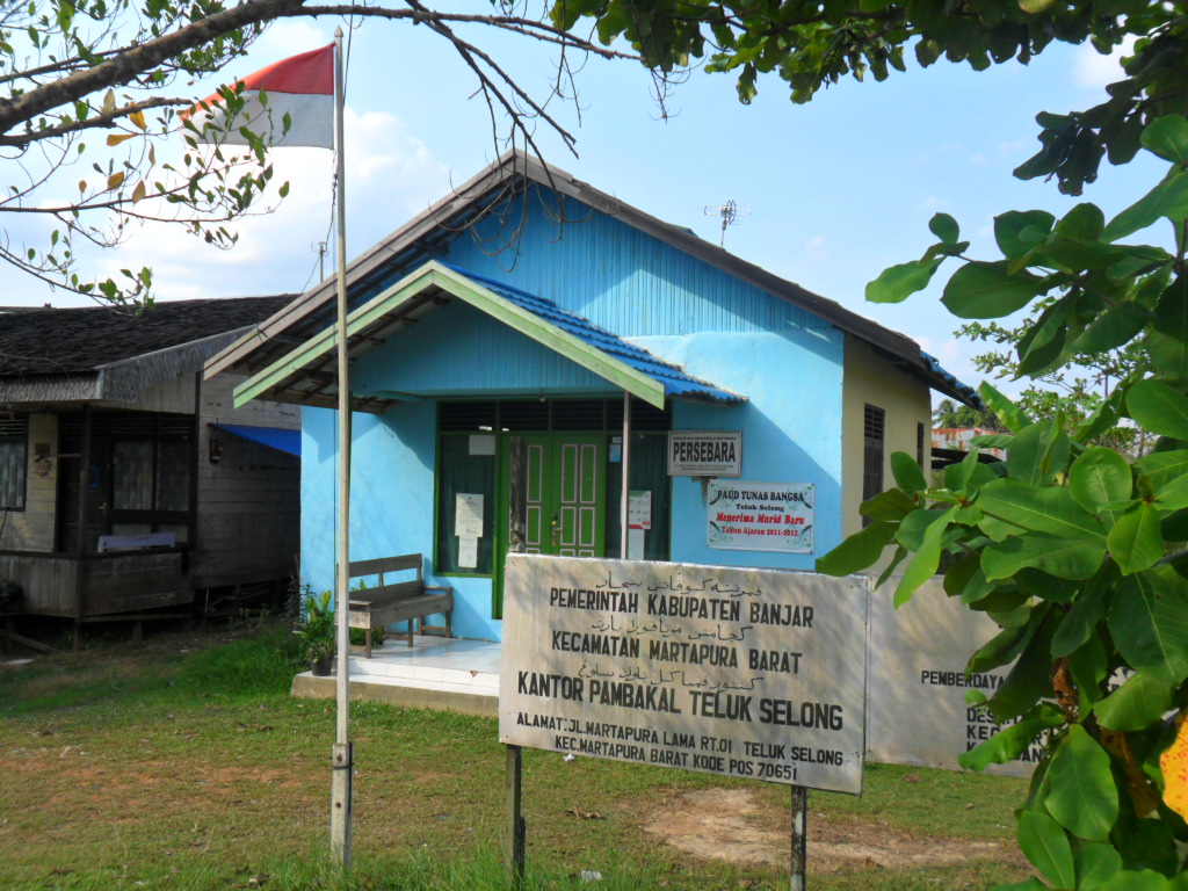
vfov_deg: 44.2
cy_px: 446
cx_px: 594
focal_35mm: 32
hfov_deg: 56.8
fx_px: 1098
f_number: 3.7
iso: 100
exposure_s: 1/500
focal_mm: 5.7
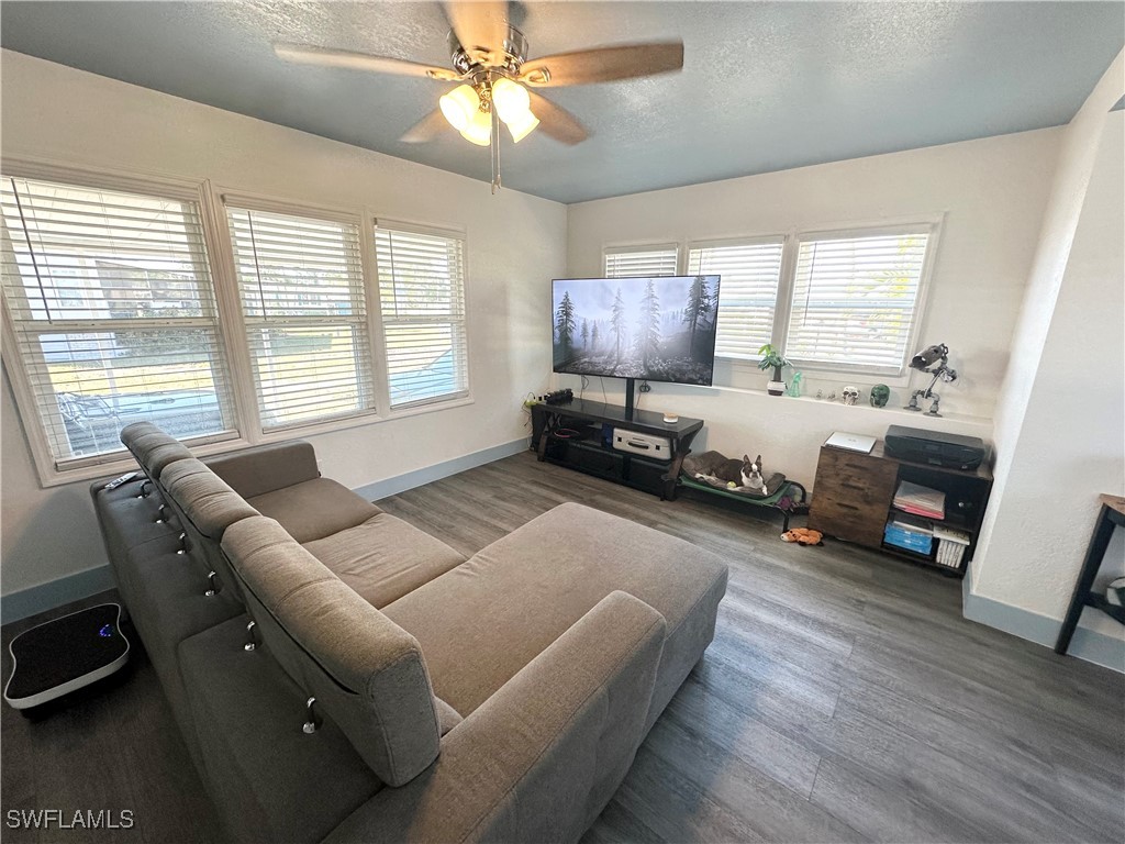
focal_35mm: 14
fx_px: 455
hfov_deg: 102.1
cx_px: 562
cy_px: 422
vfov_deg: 85.7
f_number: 2.2
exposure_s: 1/120
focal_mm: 2.22
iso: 125
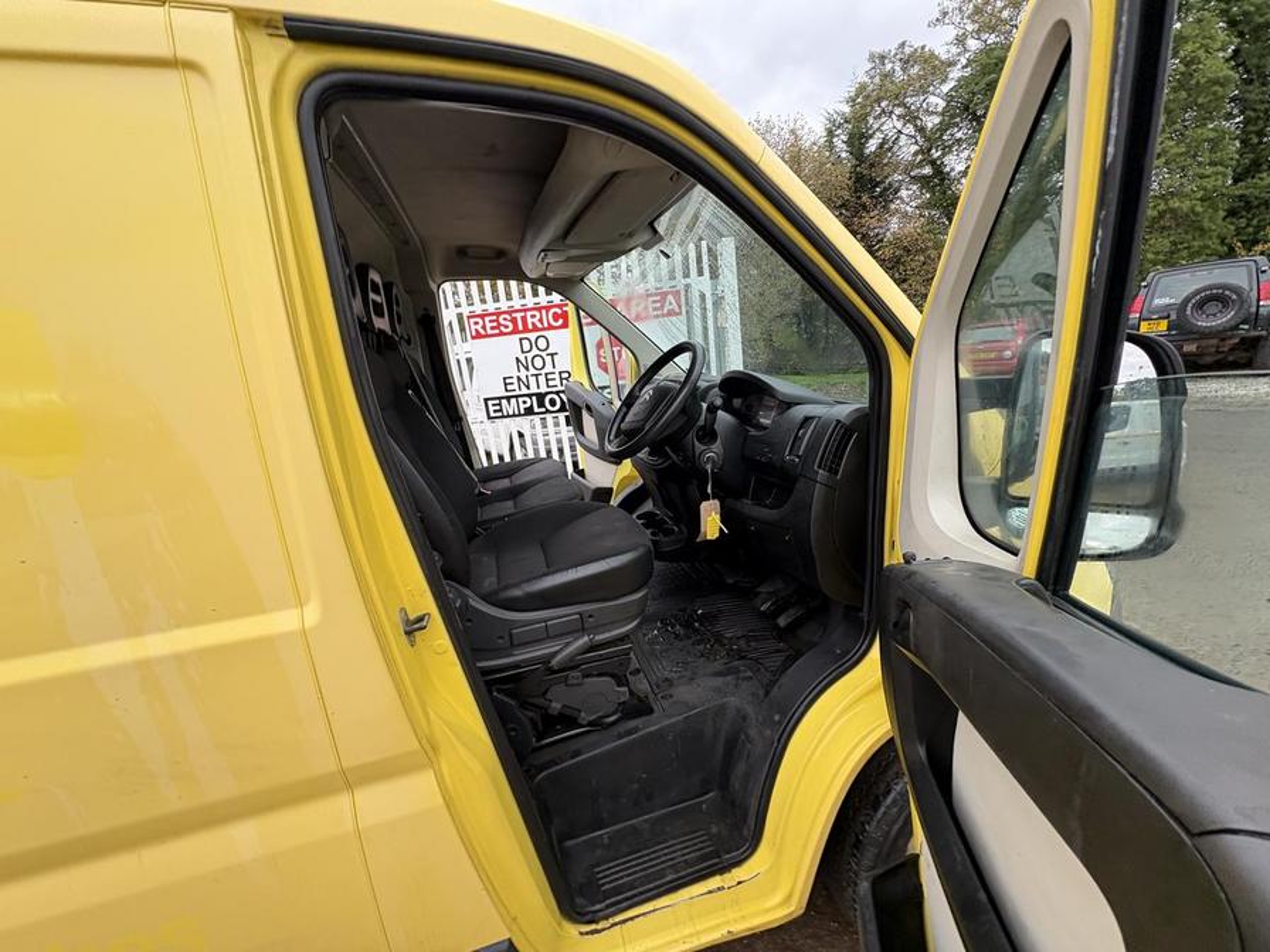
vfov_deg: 85.7
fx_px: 514
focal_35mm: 14
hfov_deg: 102.1
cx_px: 635
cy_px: 476
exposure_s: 1/109
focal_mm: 2.22
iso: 80
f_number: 2.2
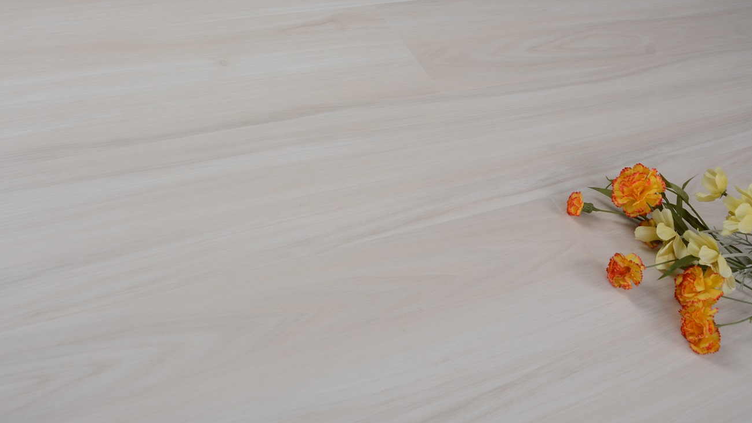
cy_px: 219
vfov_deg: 27.1
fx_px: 877
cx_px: 376
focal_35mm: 44
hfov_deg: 46.4
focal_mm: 28
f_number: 7.1
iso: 100
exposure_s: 1/125
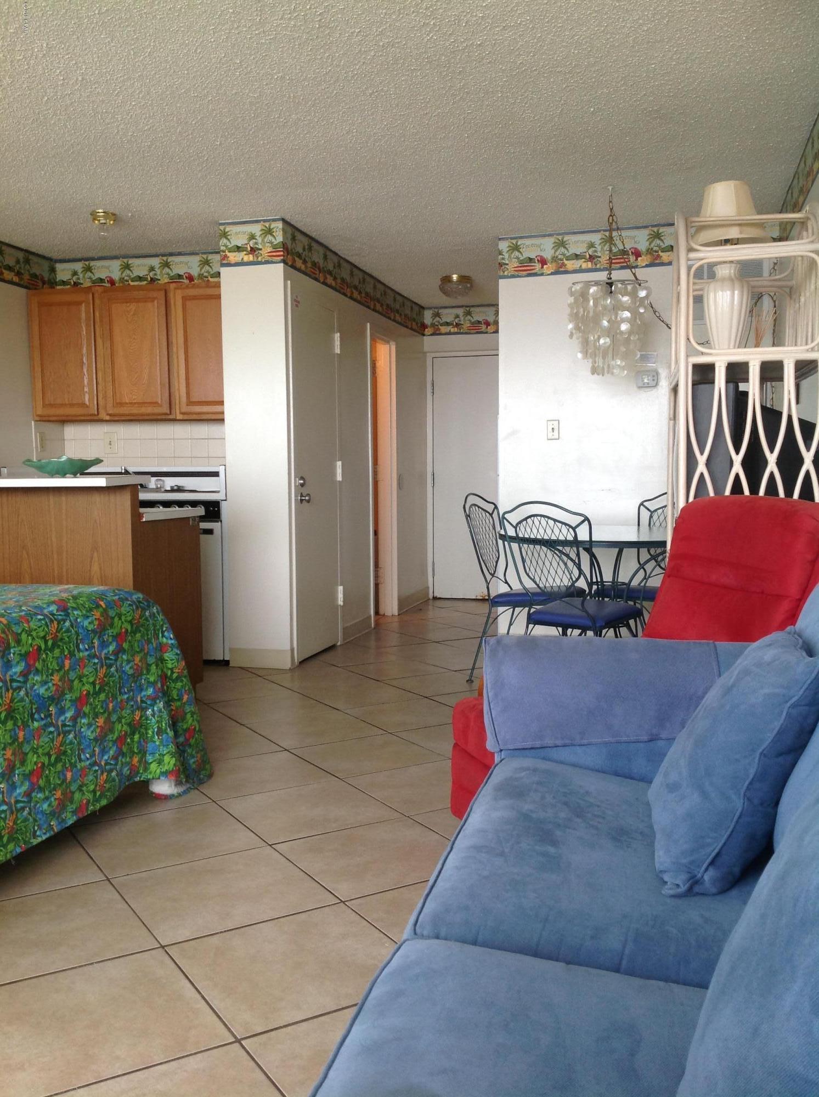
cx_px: 410
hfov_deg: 40.6
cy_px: 548
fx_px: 1107
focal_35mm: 35
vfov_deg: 52.7
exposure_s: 1/17
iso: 50
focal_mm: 4.28
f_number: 2.4
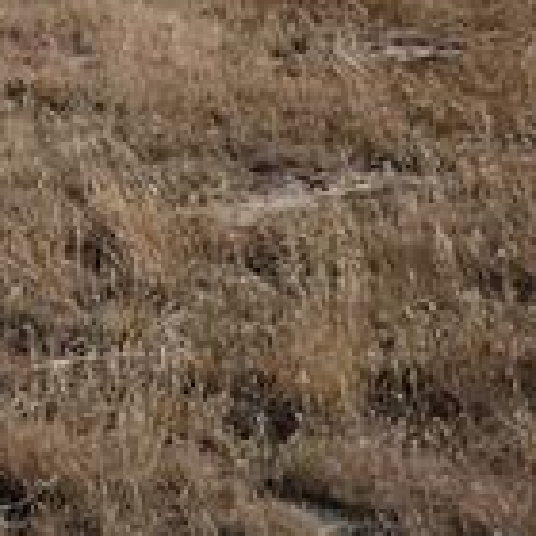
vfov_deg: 11.0
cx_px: -88
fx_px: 2715
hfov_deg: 11.1
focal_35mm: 155
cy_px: -197
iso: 80
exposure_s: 1/800
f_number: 4.5
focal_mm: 4.3
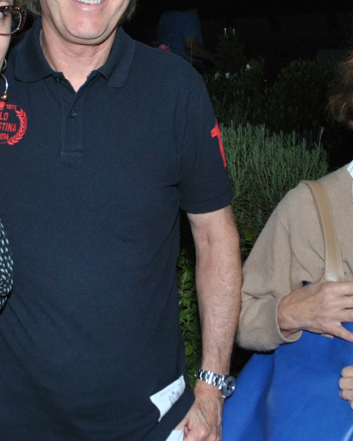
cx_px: 122
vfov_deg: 27.1
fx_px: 914
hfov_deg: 21.8
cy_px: 185
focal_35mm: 70
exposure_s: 1/80
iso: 400
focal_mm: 20
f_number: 5.6
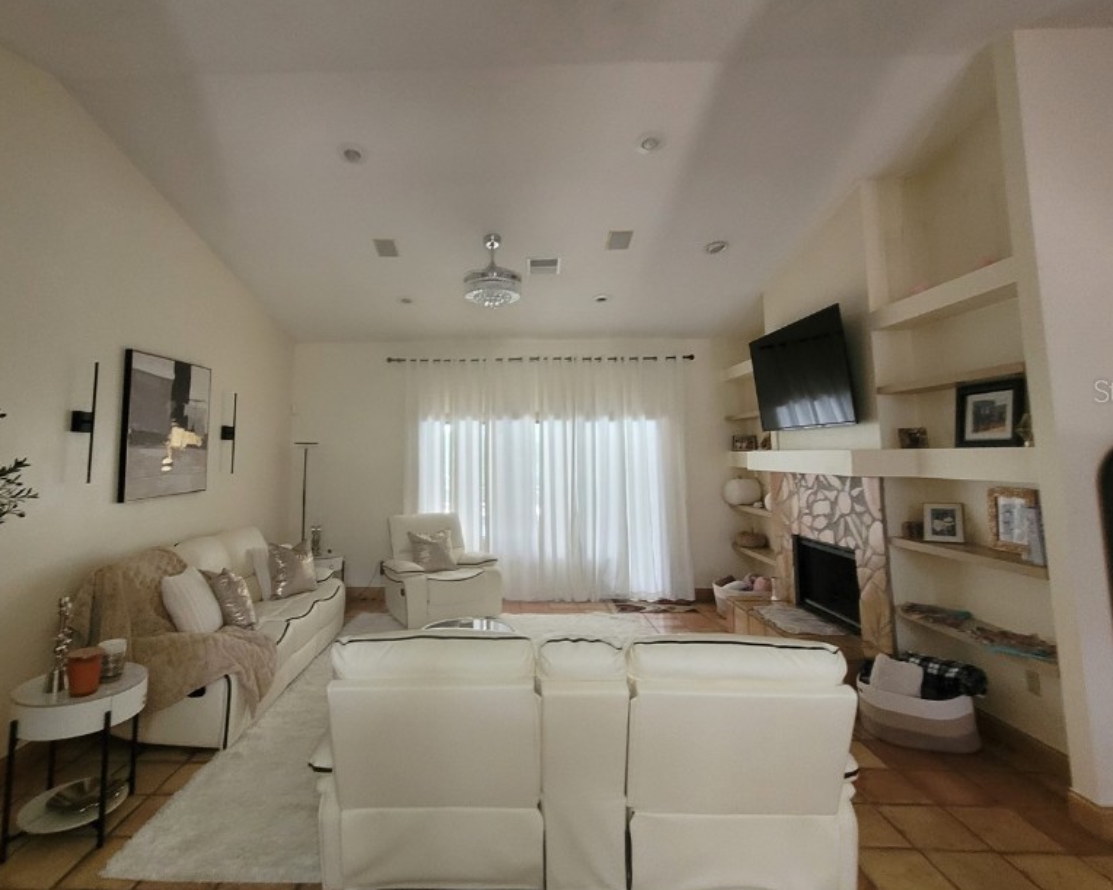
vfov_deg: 76.6
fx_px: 560
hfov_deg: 89.2
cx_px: 485
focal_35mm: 17
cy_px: 390
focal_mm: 1.74
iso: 320
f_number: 2.2
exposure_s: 1/30
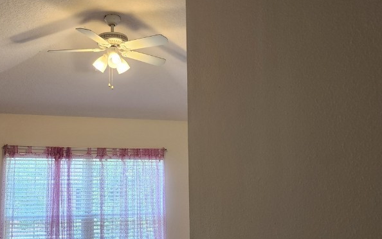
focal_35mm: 42
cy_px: 156
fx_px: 437
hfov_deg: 47.0
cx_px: 159
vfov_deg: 30.4
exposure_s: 1/120
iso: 125
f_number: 1.8
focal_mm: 6.4
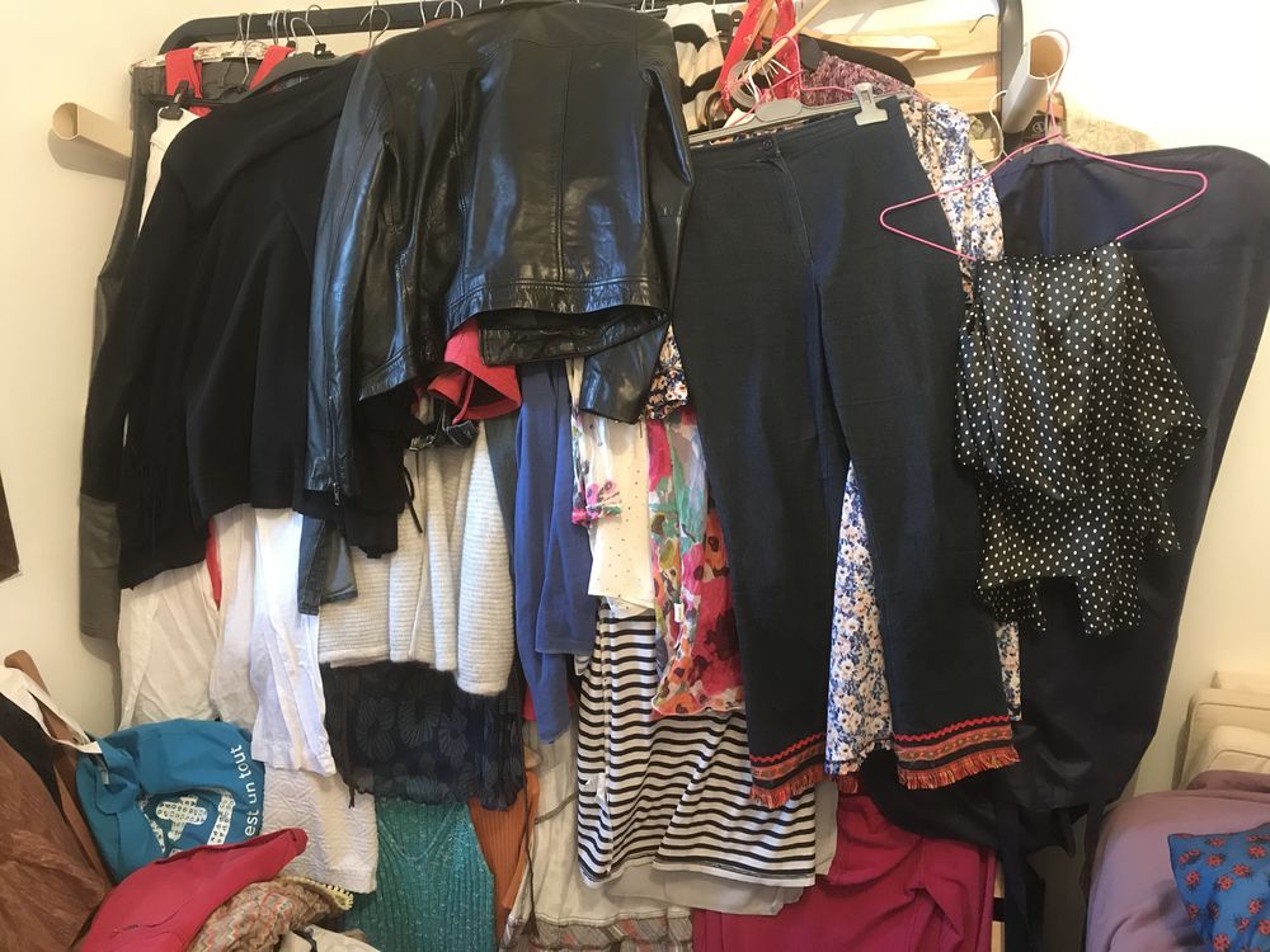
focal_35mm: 28
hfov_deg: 63.4
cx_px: 635
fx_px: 1027
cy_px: 476
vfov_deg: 49.7
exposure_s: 1/11
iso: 100
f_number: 1.8
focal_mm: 3.99
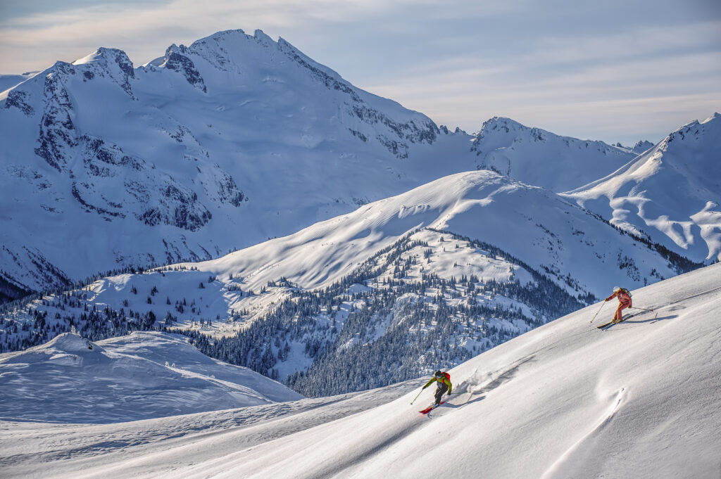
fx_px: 3002
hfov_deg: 13.7
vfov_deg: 9.1
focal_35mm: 150
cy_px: 240
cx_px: 360
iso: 100
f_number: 8
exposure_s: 1/1250
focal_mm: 150
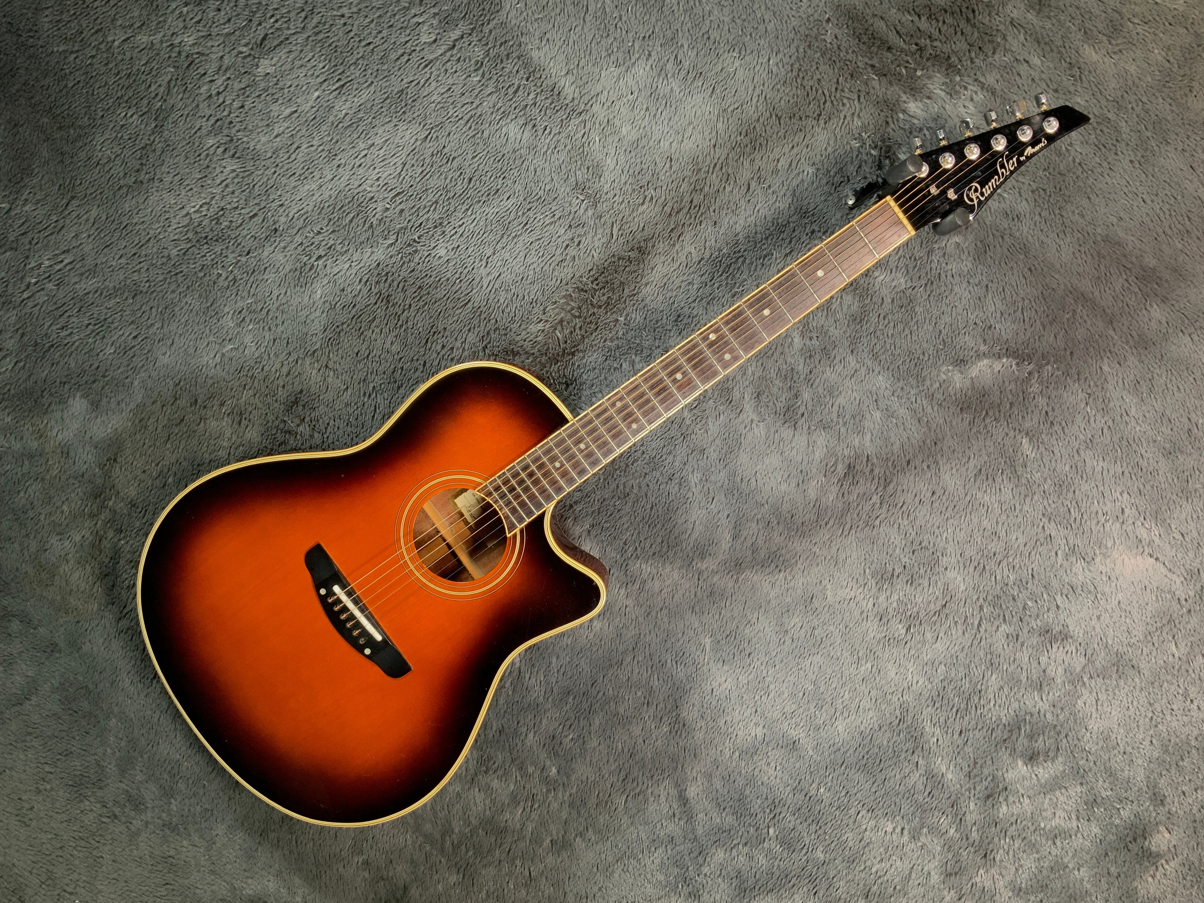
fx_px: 1009
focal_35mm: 29
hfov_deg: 61.7
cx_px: 602
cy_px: 452
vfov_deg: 48.2
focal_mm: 3
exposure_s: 1/104
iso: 64
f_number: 1.8
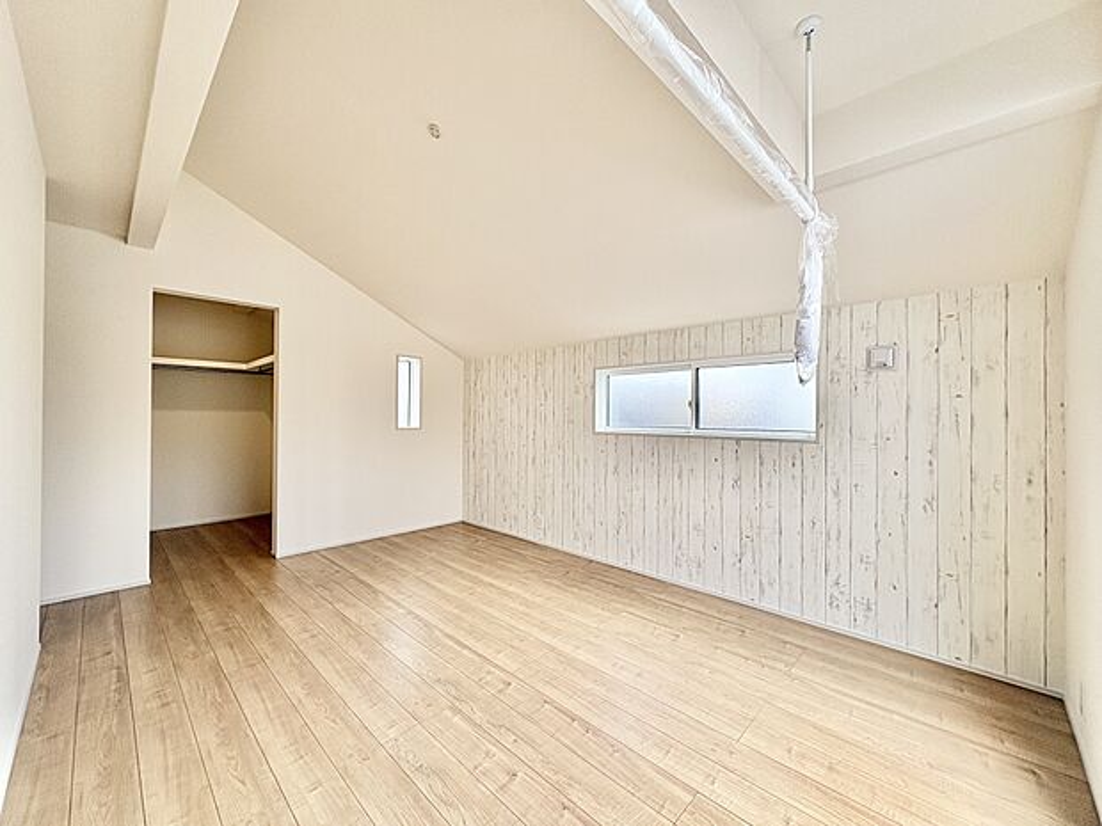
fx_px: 446
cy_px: 413
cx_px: 551
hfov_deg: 102.1
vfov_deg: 85.7
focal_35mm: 14
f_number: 2.2
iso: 100
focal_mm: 2.22
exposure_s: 1/146
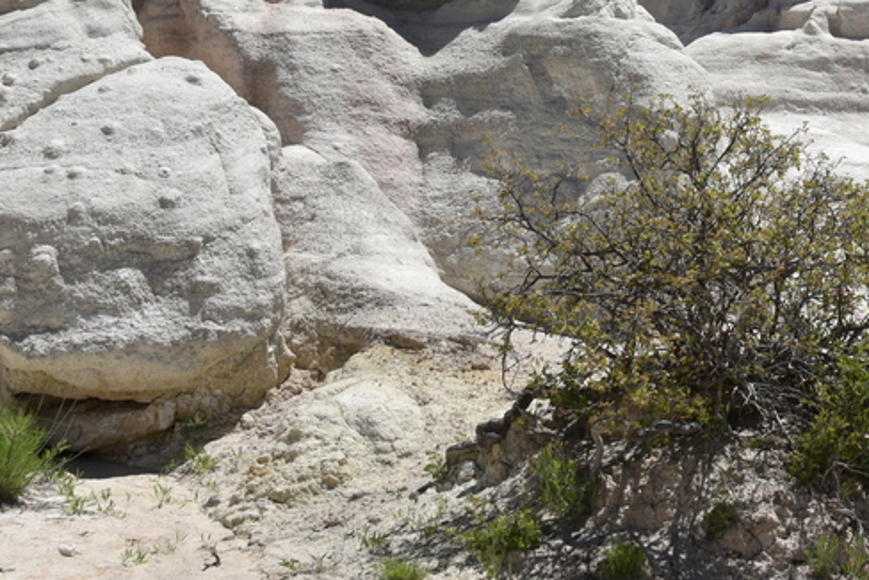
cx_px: 860
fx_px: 2850
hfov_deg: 17.0
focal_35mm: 118
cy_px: 16
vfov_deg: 11.5
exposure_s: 1/320
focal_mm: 45
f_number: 9
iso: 100
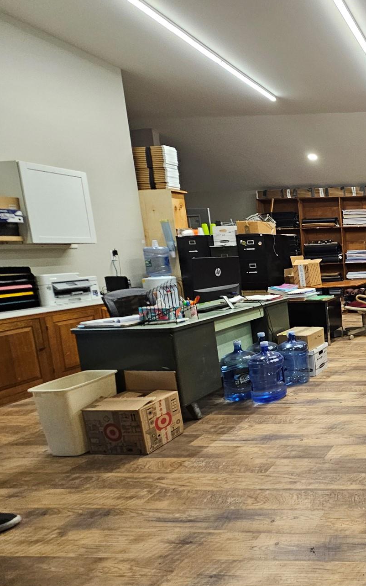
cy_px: 299
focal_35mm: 22
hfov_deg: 37.8
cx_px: 459
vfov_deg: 79.6
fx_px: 351
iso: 250
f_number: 2.2
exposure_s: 1/60
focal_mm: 2.2
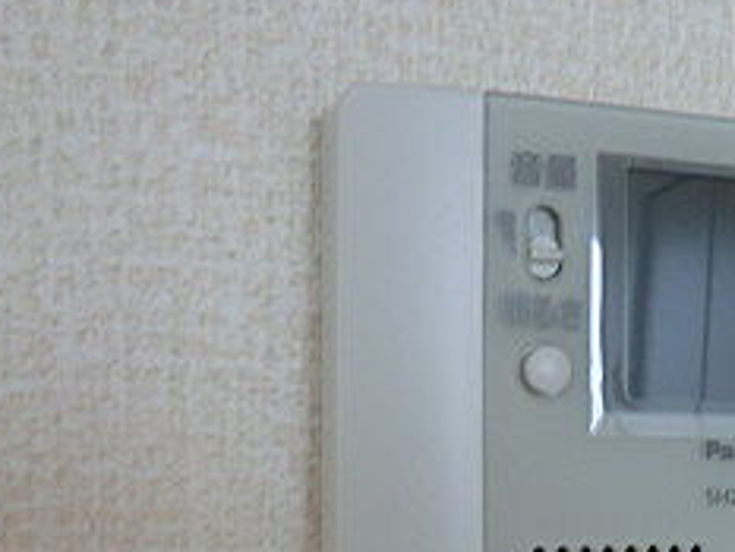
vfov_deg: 21.7
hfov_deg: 27.4
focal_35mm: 66
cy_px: 511
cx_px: 763
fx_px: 1402
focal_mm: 4.3
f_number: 3.2
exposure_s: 1/60
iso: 80
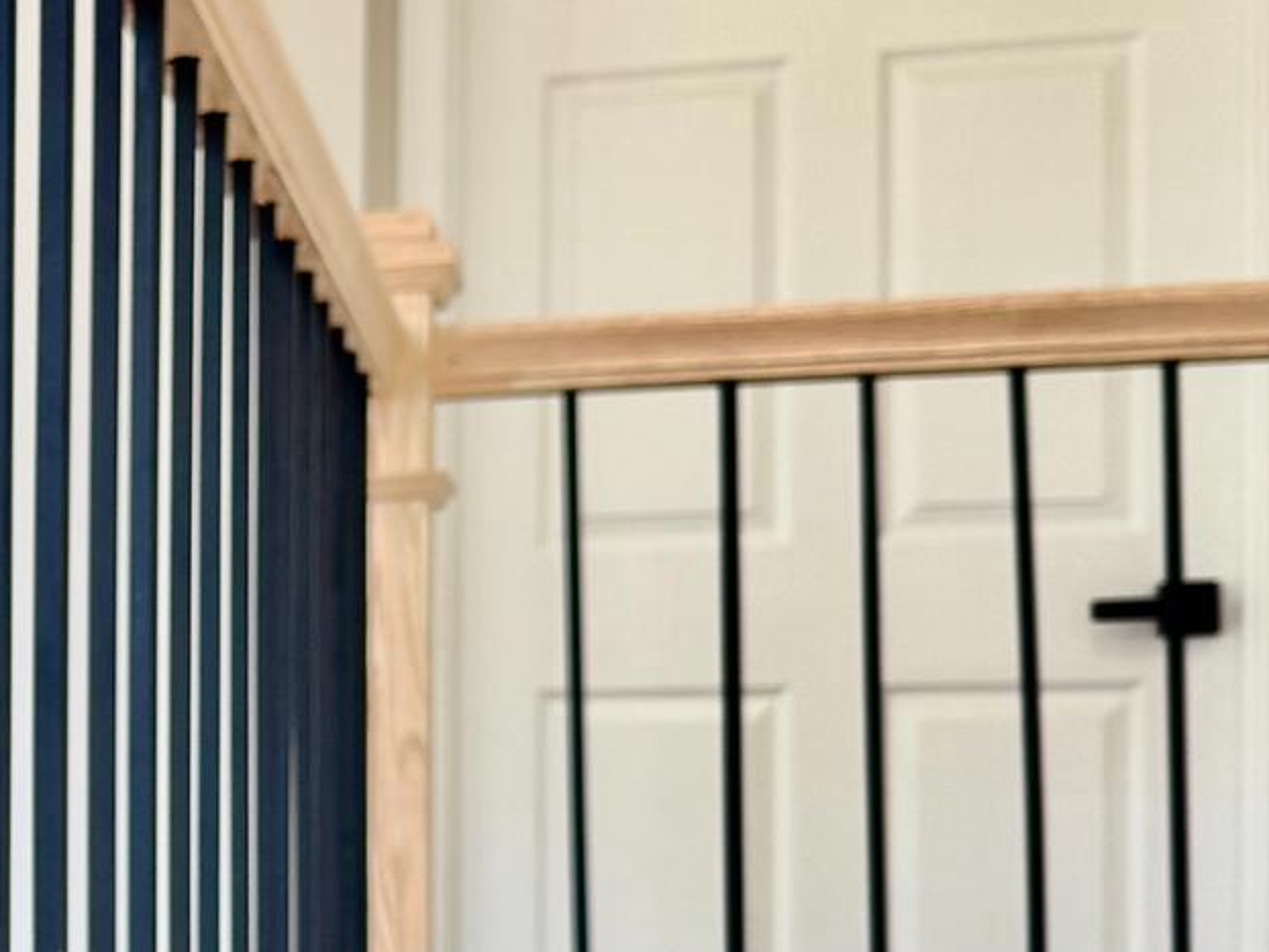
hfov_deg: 22.3
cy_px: 846
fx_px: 2897
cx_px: -349
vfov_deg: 18.4
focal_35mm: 79
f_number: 1.78
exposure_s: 1/183
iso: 125
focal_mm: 6.76
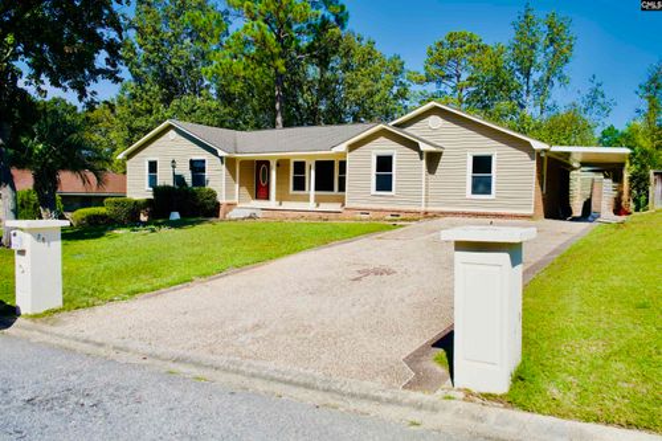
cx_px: 331
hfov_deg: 65.5
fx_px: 515
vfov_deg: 46.4
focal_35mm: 28
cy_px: 220
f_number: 5.6
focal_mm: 28
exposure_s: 1/500
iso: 50
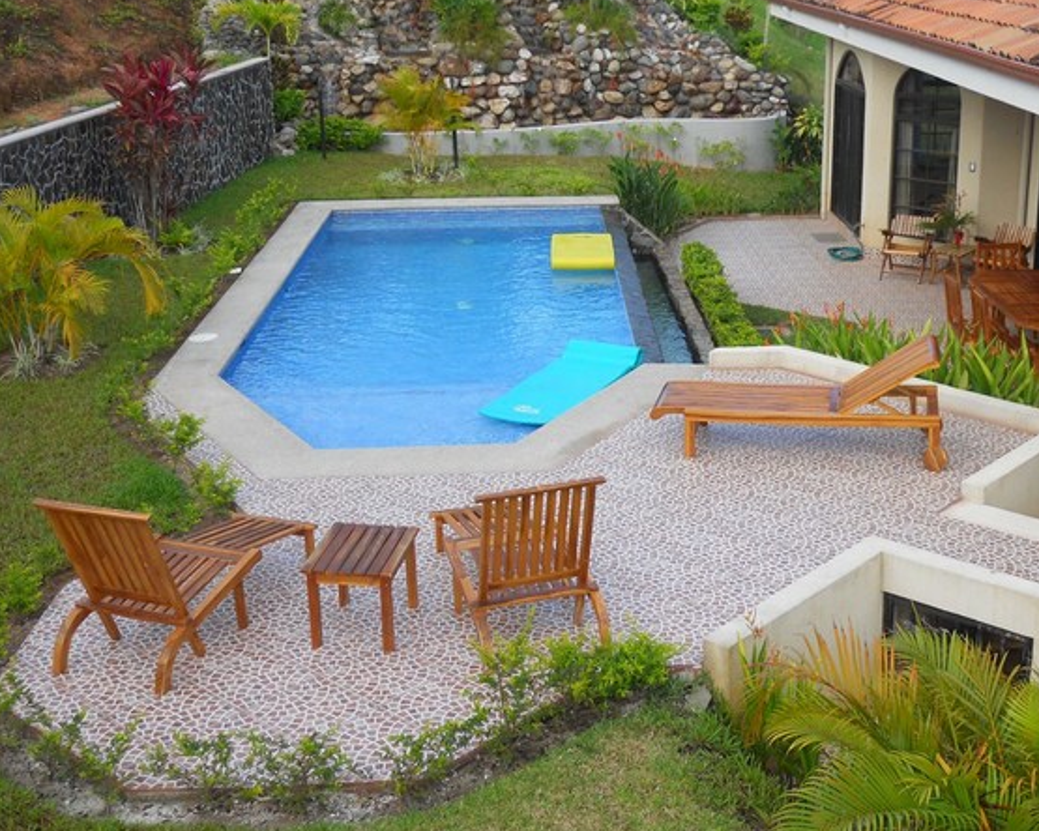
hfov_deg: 41.1
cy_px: 352
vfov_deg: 33.4
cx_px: 595
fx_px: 1384
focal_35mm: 45
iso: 80
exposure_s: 1/320
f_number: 2.8
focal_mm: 5.7
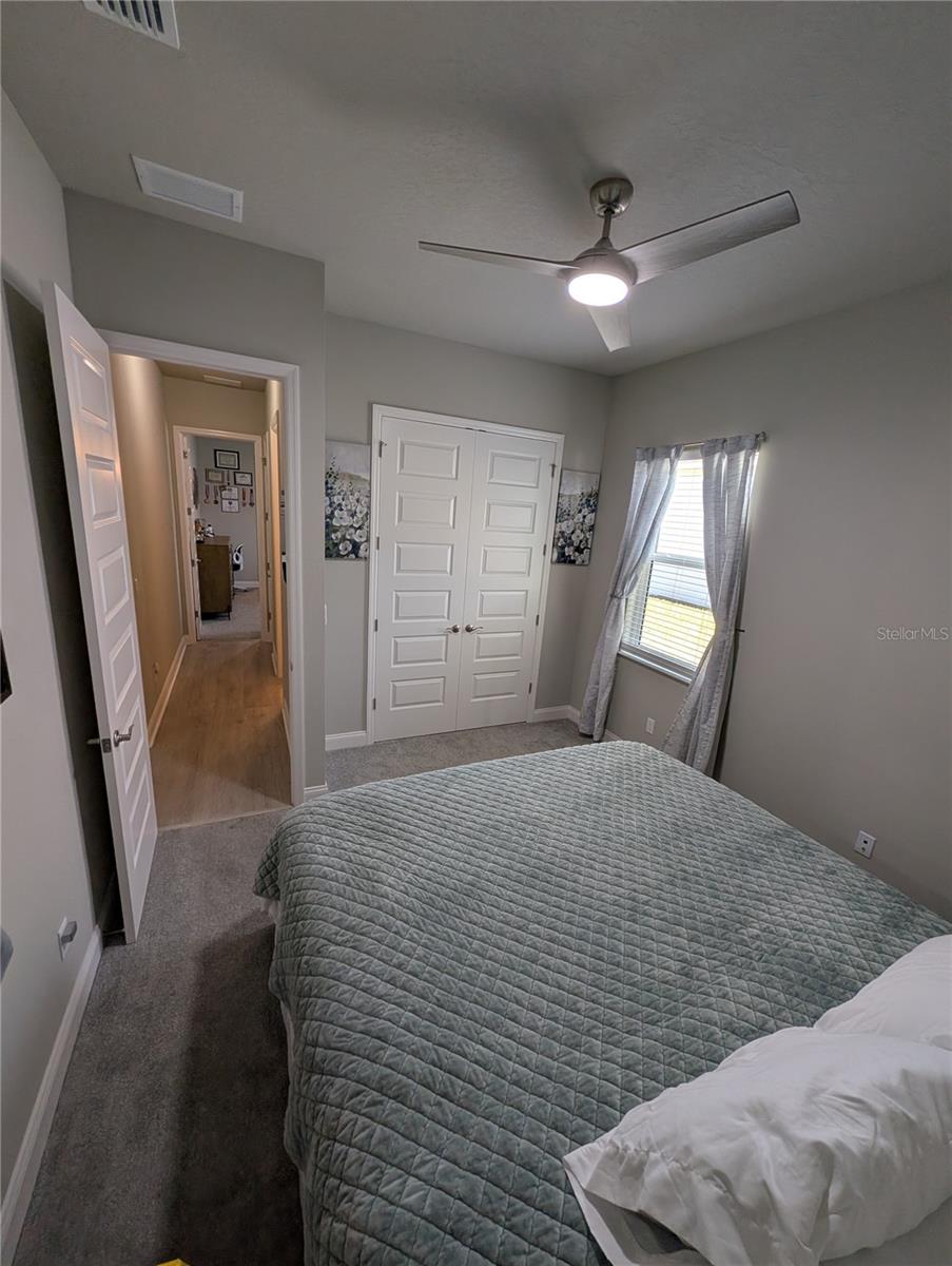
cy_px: 633
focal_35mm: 12
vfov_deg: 110.5
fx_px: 439
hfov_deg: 94.6
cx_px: 476
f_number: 1.7
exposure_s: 1/125
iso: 45
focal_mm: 2.02
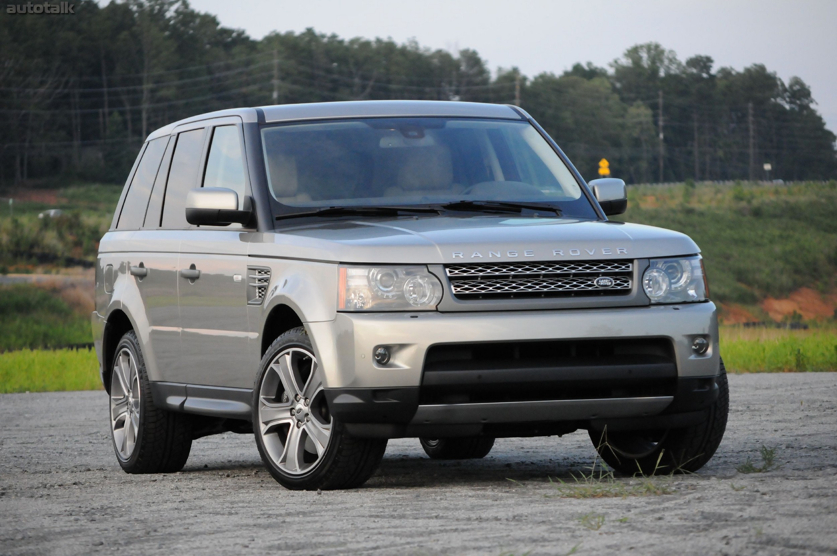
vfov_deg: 8.3
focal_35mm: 165
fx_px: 3832
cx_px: 418
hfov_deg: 12.5
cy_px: 278
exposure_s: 1/1000
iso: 2000
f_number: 5
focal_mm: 110
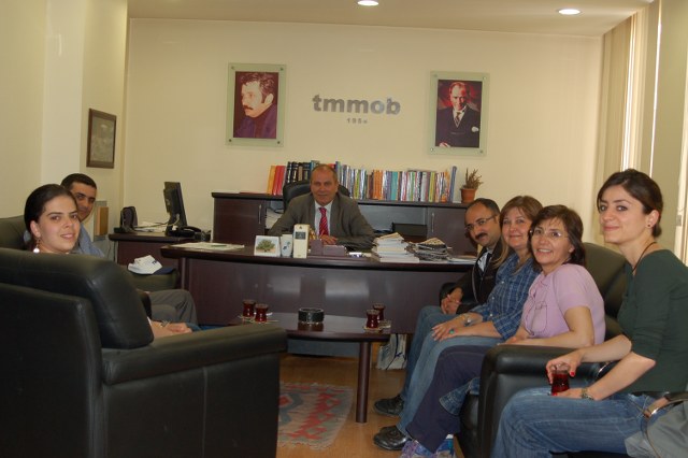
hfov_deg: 46.4
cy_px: 229
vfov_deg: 31.9
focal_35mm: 42
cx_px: 344
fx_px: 802
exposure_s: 1/60
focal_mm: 28
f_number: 3.5
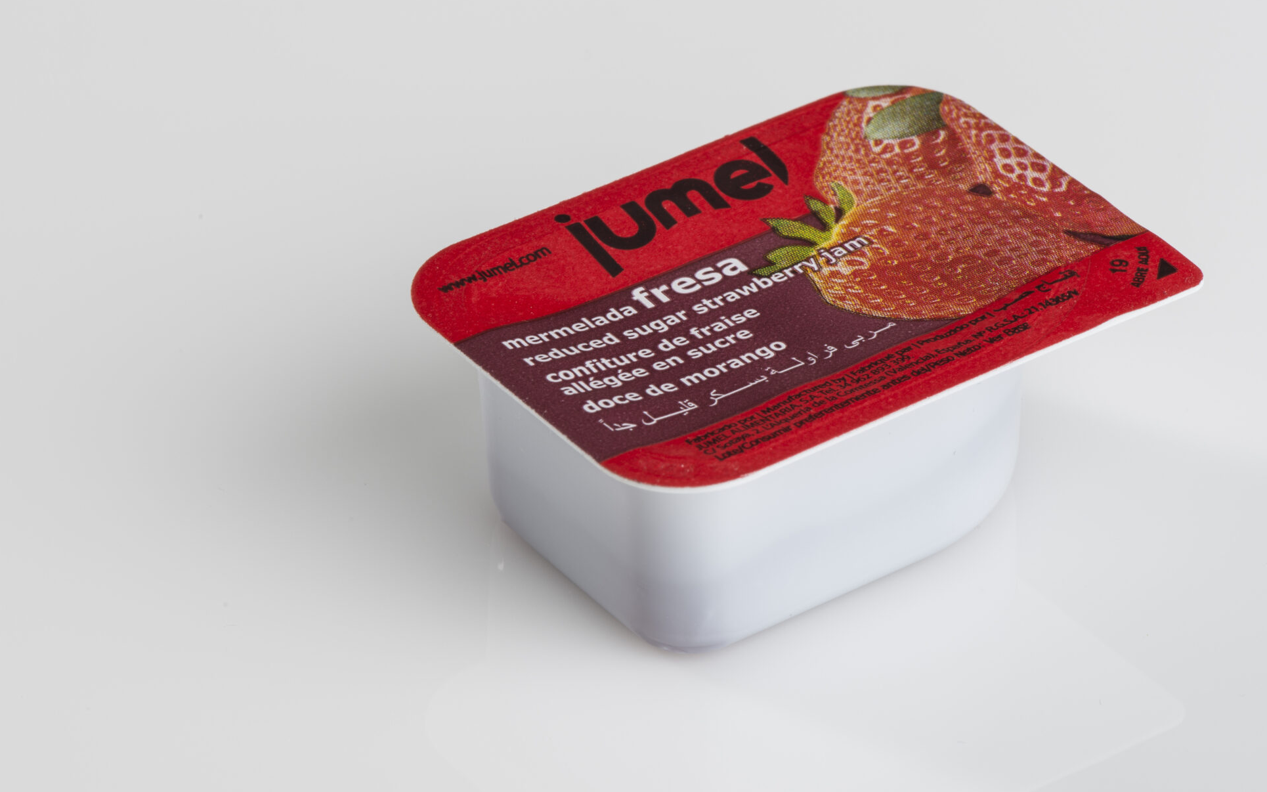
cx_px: 779
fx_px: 4903
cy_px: 325
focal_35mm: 142
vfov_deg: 9.2
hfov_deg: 14.7
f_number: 20
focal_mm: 105
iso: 50
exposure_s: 1/125
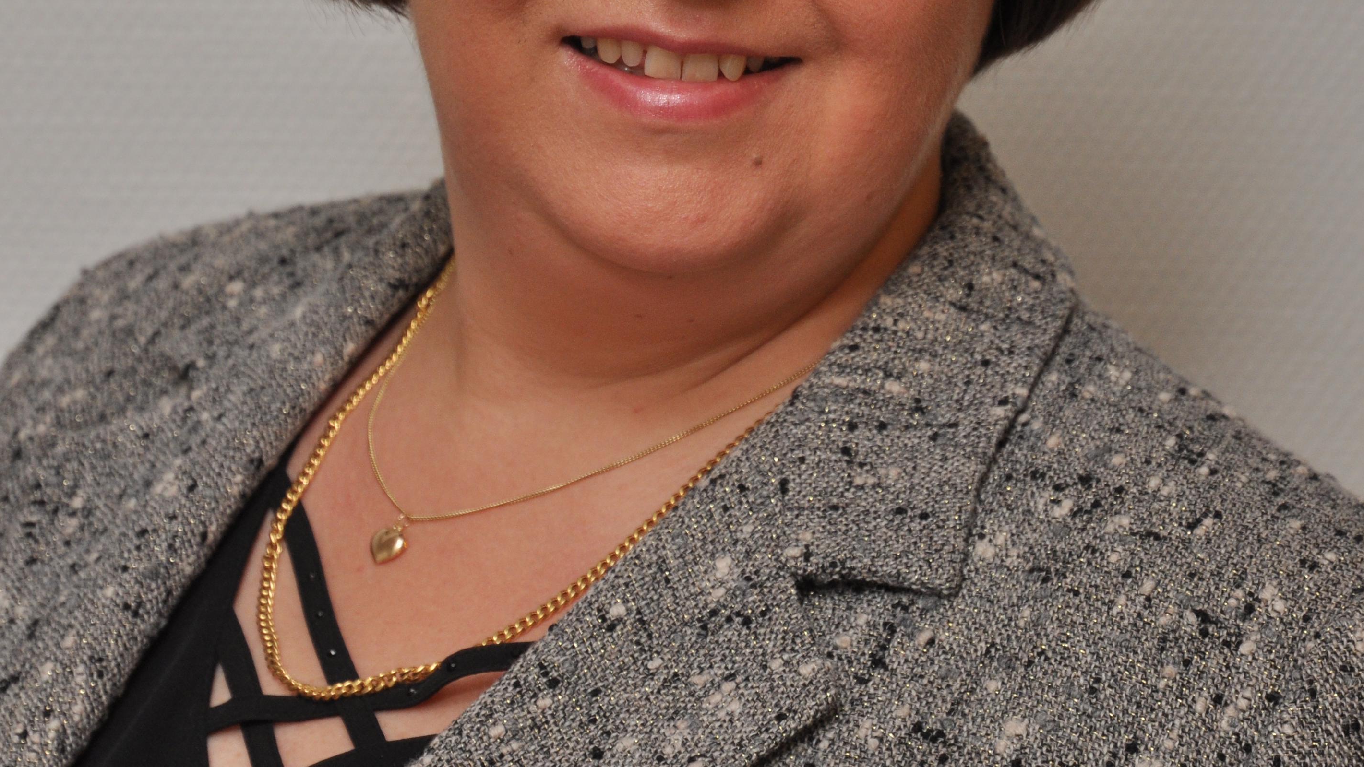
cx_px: 682
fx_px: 5823
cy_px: 7
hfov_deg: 13.4
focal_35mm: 161
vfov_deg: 7.5
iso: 450
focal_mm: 68
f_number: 5.6
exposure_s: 1/60
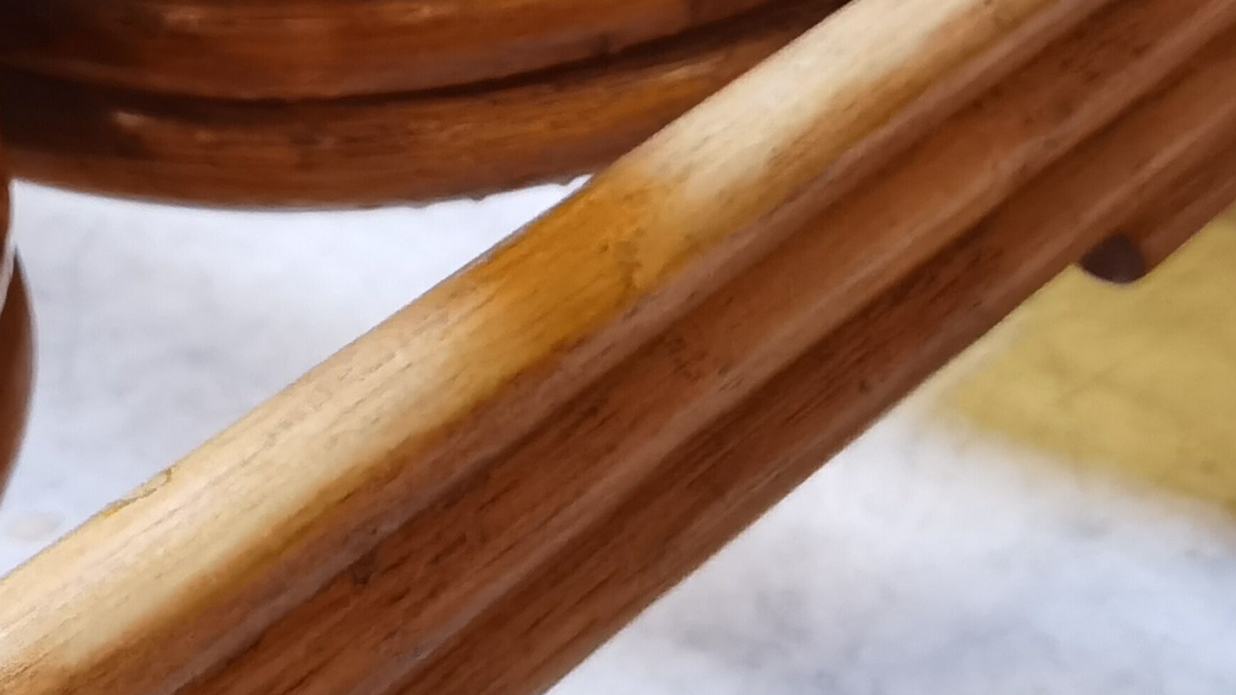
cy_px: 9
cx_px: 459
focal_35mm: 102
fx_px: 3343
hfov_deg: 20.9
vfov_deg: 11.8
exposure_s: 1/33.3
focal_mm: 6.71
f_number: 1.9
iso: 640
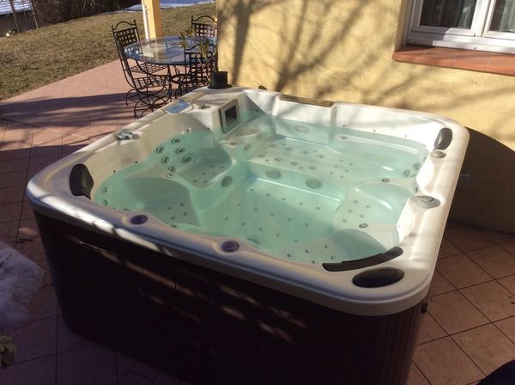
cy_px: 192
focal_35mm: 32
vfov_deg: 44.0
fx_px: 475
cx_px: 258
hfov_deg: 56.9
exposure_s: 1/1789
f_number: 2.4
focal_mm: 3.3
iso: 32
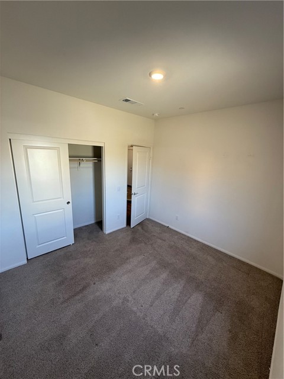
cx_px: 142
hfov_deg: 85.7
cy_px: 190
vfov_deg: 102.1
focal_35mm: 14
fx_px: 153
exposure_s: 1/120
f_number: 2.2
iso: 200
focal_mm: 2.22
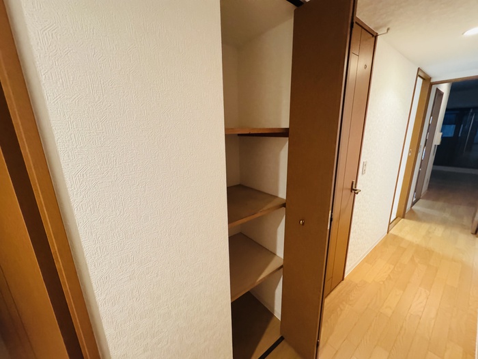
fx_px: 193
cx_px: 239
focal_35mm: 14
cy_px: 180
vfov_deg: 85.7
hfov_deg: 102.1
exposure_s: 1/60
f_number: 2.2
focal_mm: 2.22
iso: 1250
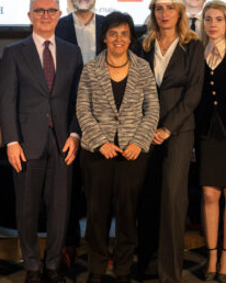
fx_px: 678
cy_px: 45
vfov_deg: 23.1
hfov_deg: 18.8
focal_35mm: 81
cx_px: 48
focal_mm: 29
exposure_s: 1/160
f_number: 5.6
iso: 3200
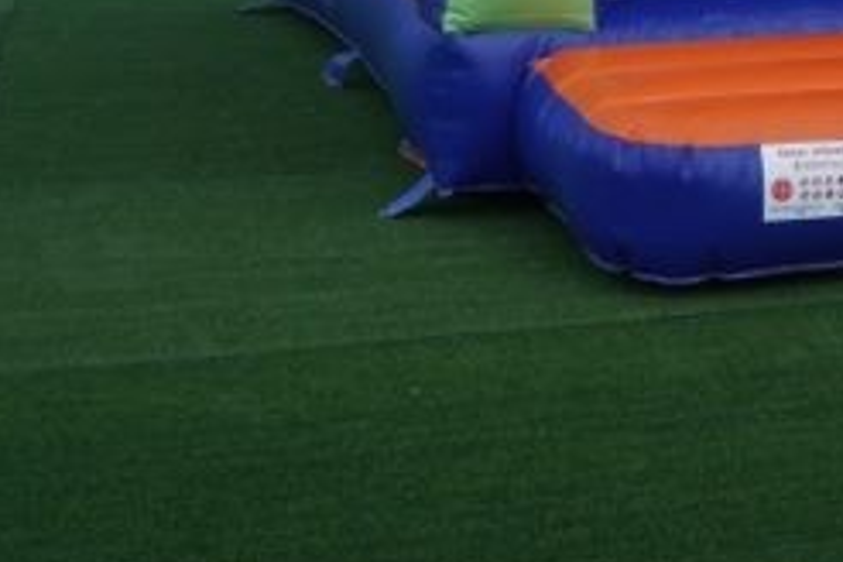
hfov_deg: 19.6
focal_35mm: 100
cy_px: -413
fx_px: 2341
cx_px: 918
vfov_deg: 12.6
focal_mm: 16
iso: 100
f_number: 5.6
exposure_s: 1/500
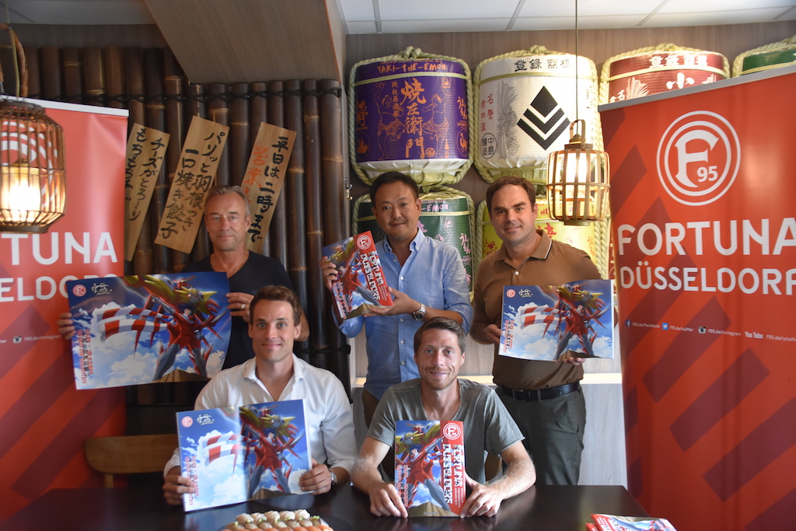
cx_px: 398
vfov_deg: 36.9
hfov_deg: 53.1
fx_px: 796
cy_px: 266
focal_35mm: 36
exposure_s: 1/60
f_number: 4
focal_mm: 24
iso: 1100
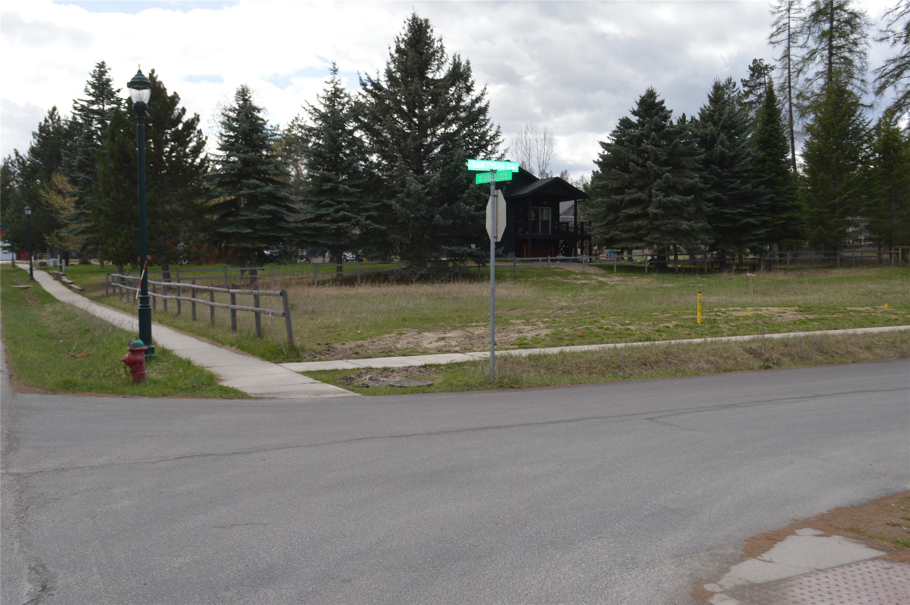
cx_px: 455
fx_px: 909
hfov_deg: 53.2
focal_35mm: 36
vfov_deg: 36.8
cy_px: 302
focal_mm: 24
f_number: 8
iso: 100
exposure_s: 1/200
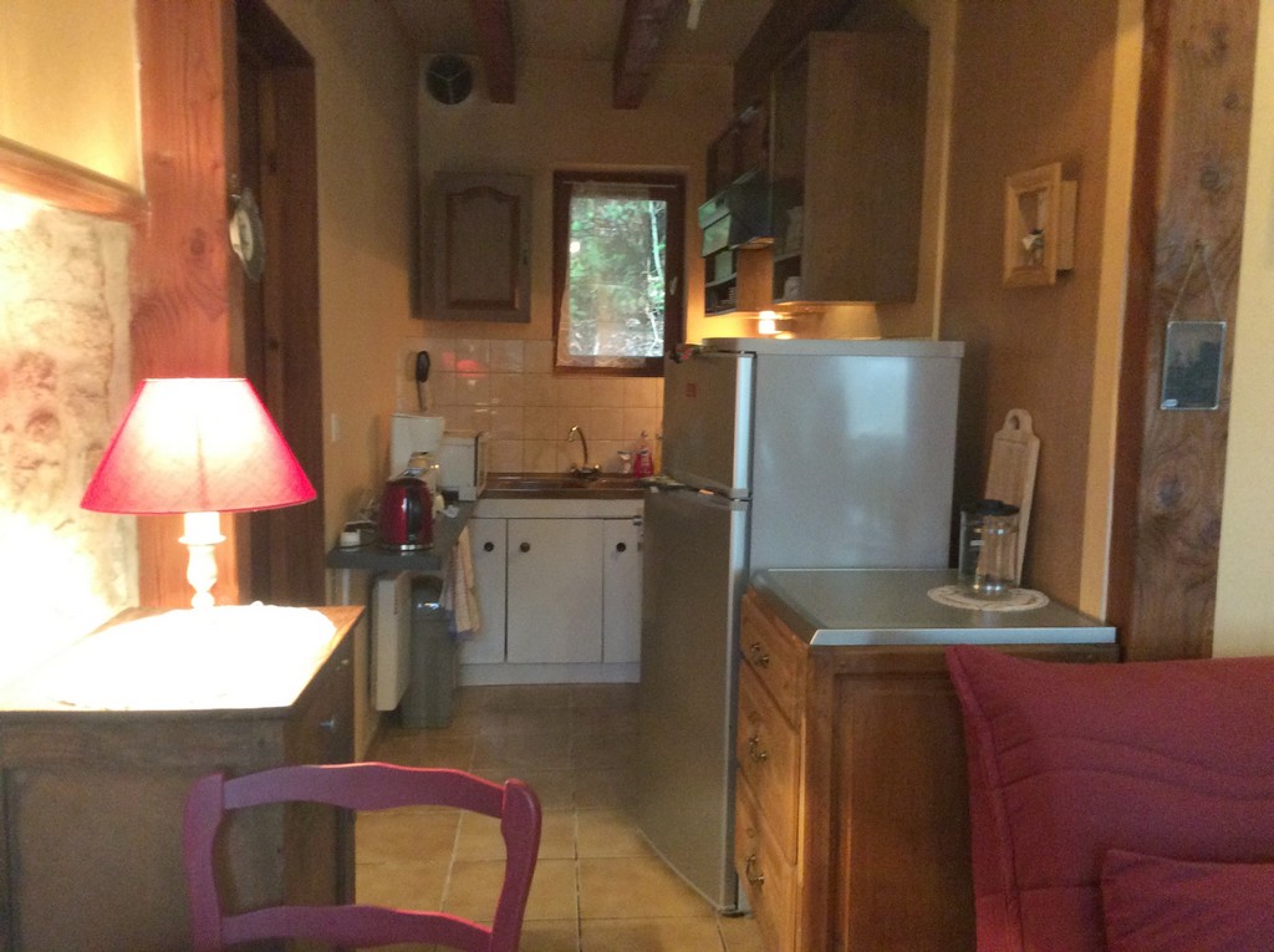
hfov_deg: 56.9
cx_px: 637
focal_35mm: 32
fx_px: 1176
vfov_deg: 44.1
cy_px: 476
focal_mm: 3.3
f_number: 2.4
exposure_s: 1/24
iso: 250
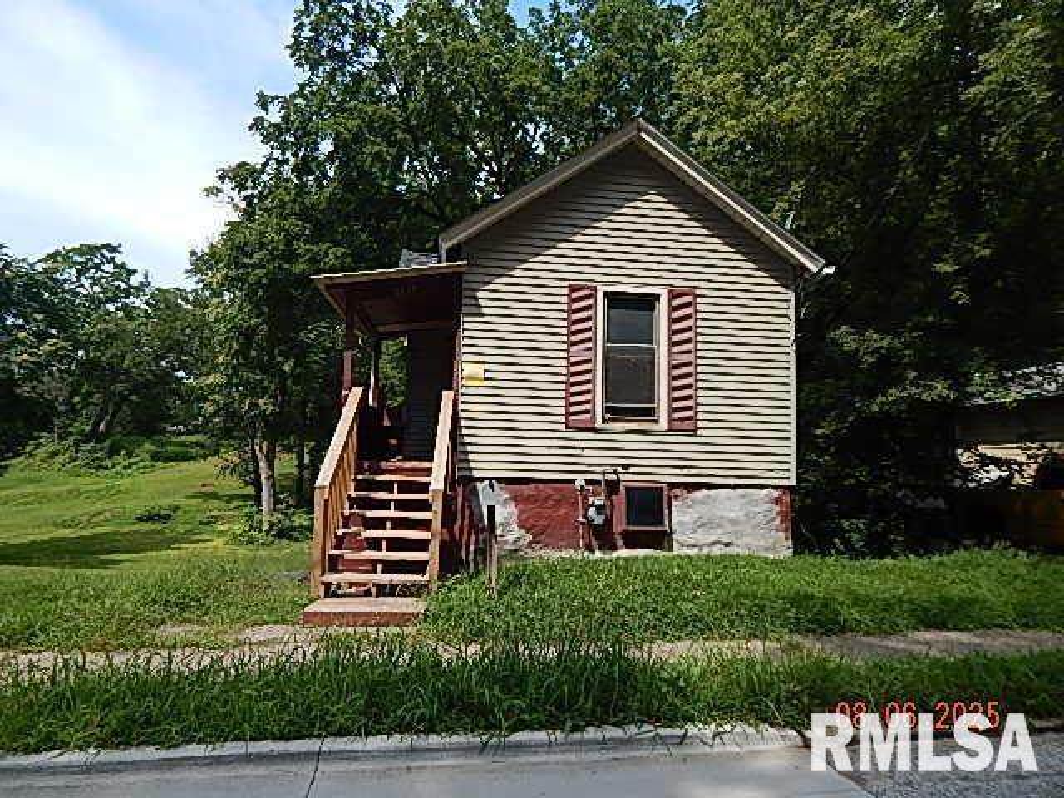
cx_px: 532
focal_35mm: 22
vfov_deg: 61.1
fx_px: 676
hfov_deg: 76.4
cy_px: 399
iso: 125
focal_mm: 4
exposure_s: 1/1000
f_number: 3
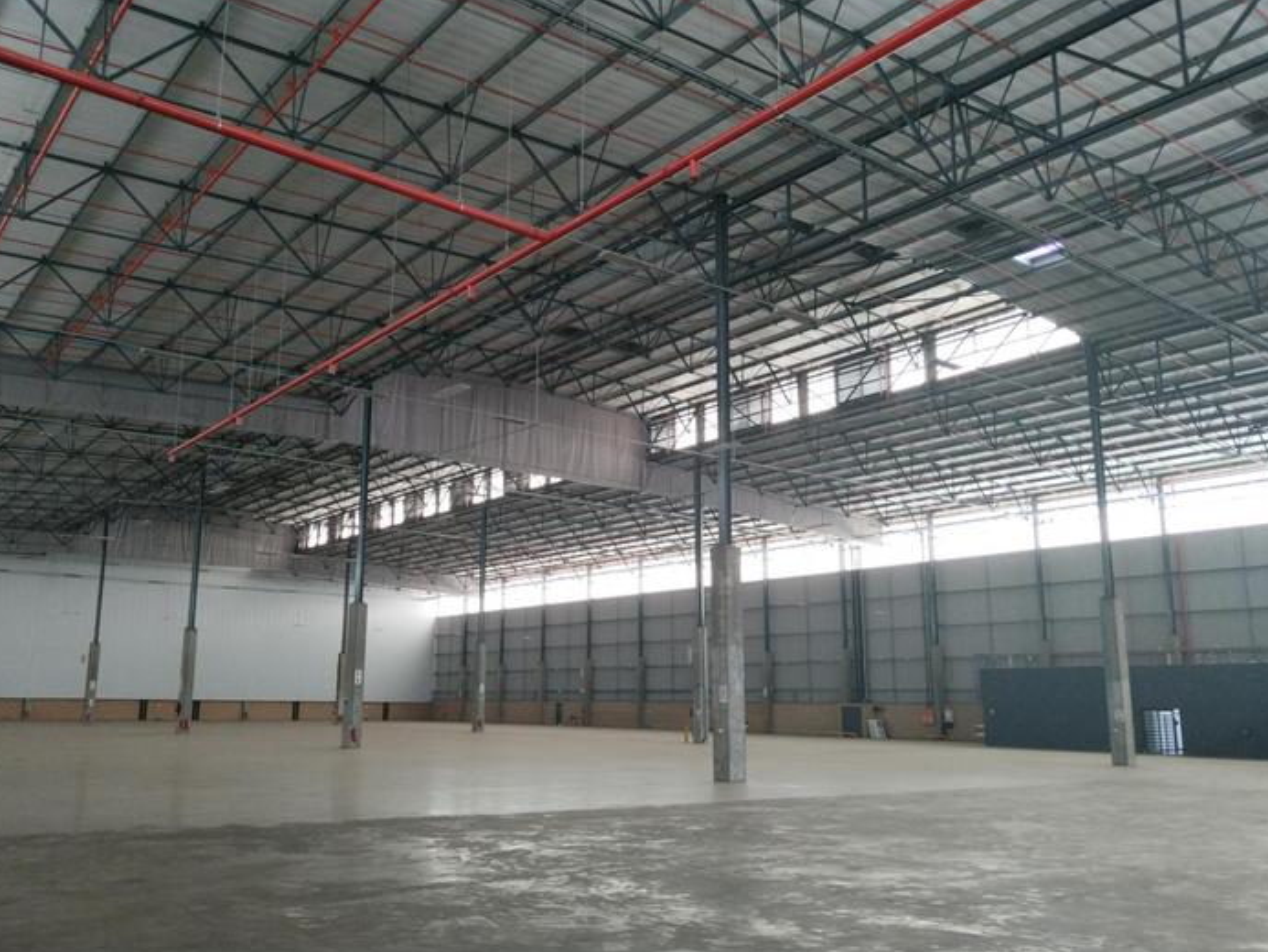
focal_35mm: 30
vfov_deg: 46.8
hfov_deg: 59.8
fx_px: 1099
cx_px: 573
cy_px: 500
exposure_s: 1/100
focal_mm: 4.7
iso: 278
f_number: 1.8
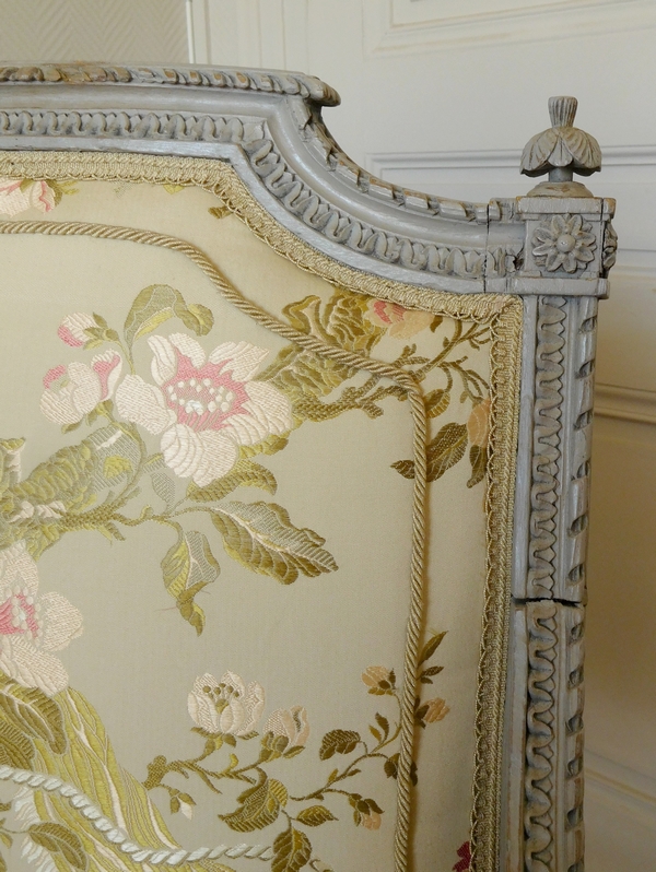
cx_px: 328
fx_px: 807
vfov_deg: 56.8
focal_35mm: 32
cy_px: 436
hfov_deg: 44.2
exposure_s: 1/30
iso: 140
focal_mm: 5.7
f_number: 3.6
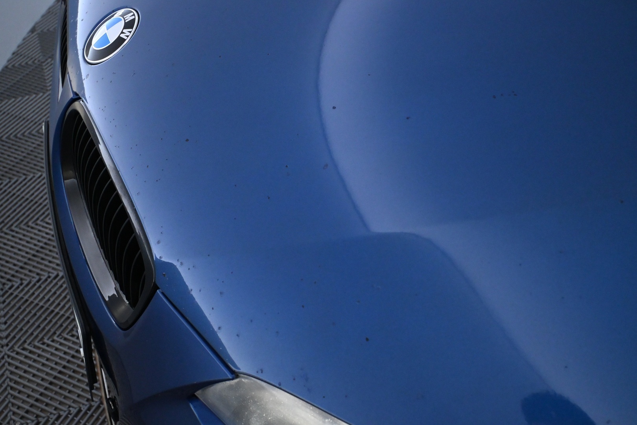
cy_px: 212
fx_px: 703
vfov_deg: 33.6
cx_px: 318
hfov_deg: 48.7
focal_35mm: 40
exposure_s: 1/125
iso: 4000
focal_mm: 26.5
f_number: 5.6
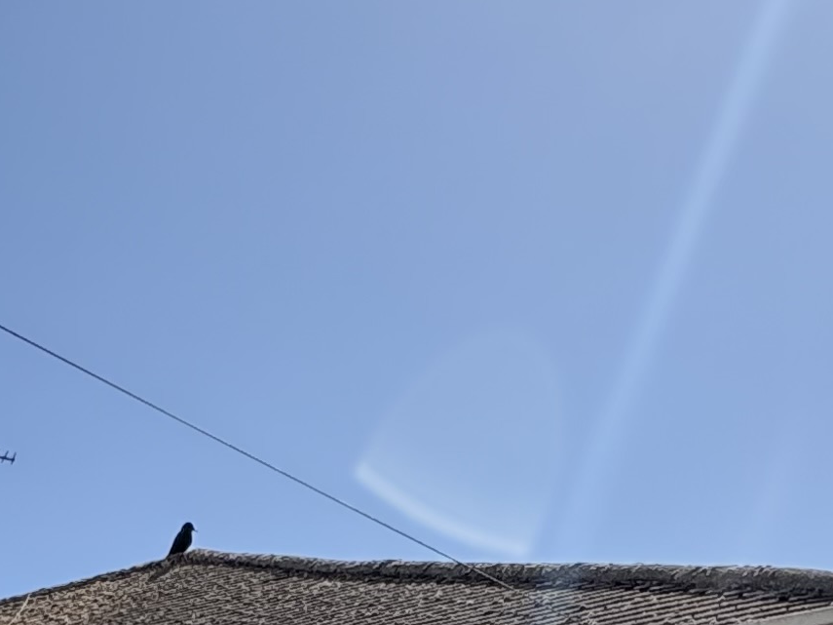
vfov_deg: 16.0
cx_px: 52
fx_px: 1588
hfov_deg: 28.1
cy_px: 1333
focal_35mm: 66
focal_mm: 2.22
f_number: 2.2
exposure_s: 1/1034
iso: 64
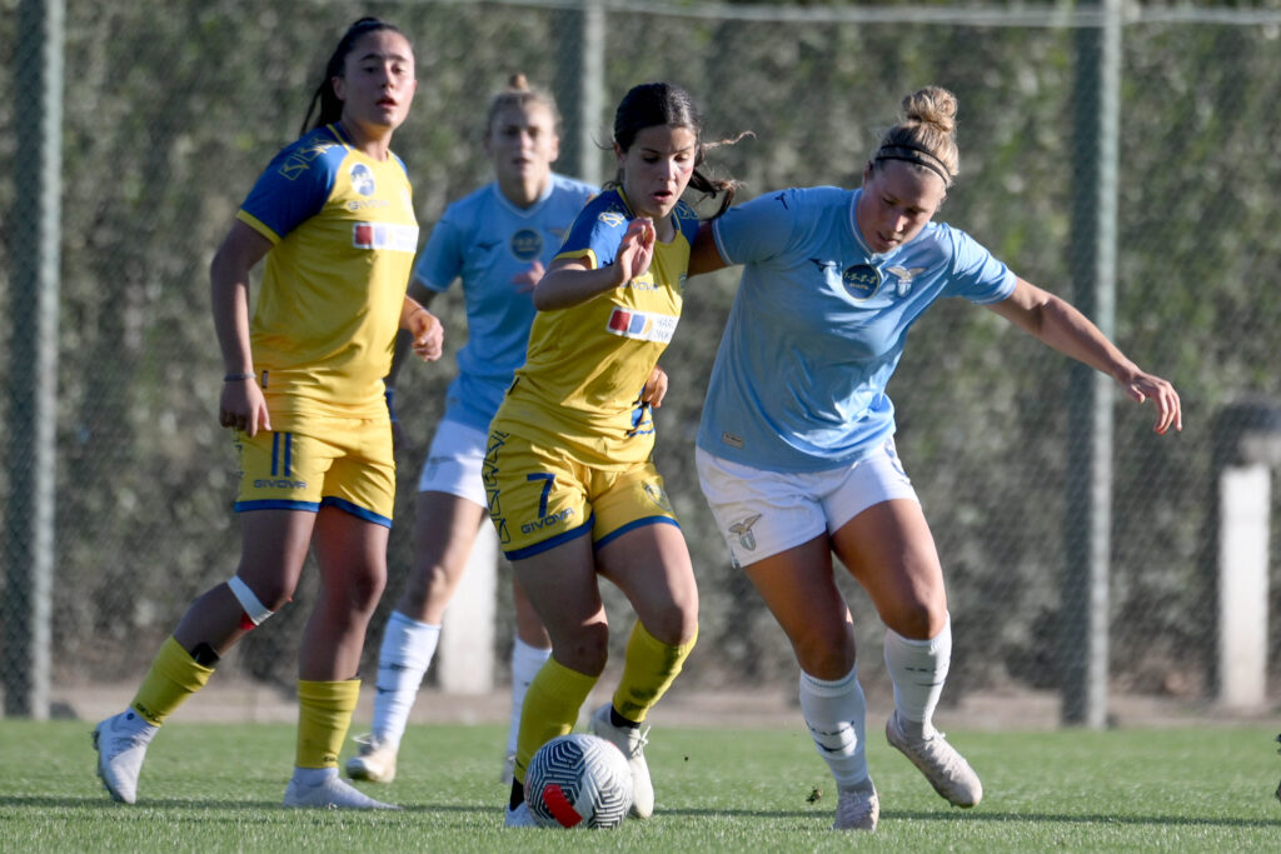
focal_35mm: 600
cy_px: 427
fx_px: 21352
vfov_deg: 2.3
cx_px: 640
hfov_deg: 3.4
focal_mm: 400
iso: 320
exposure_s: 1/1600
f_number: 4
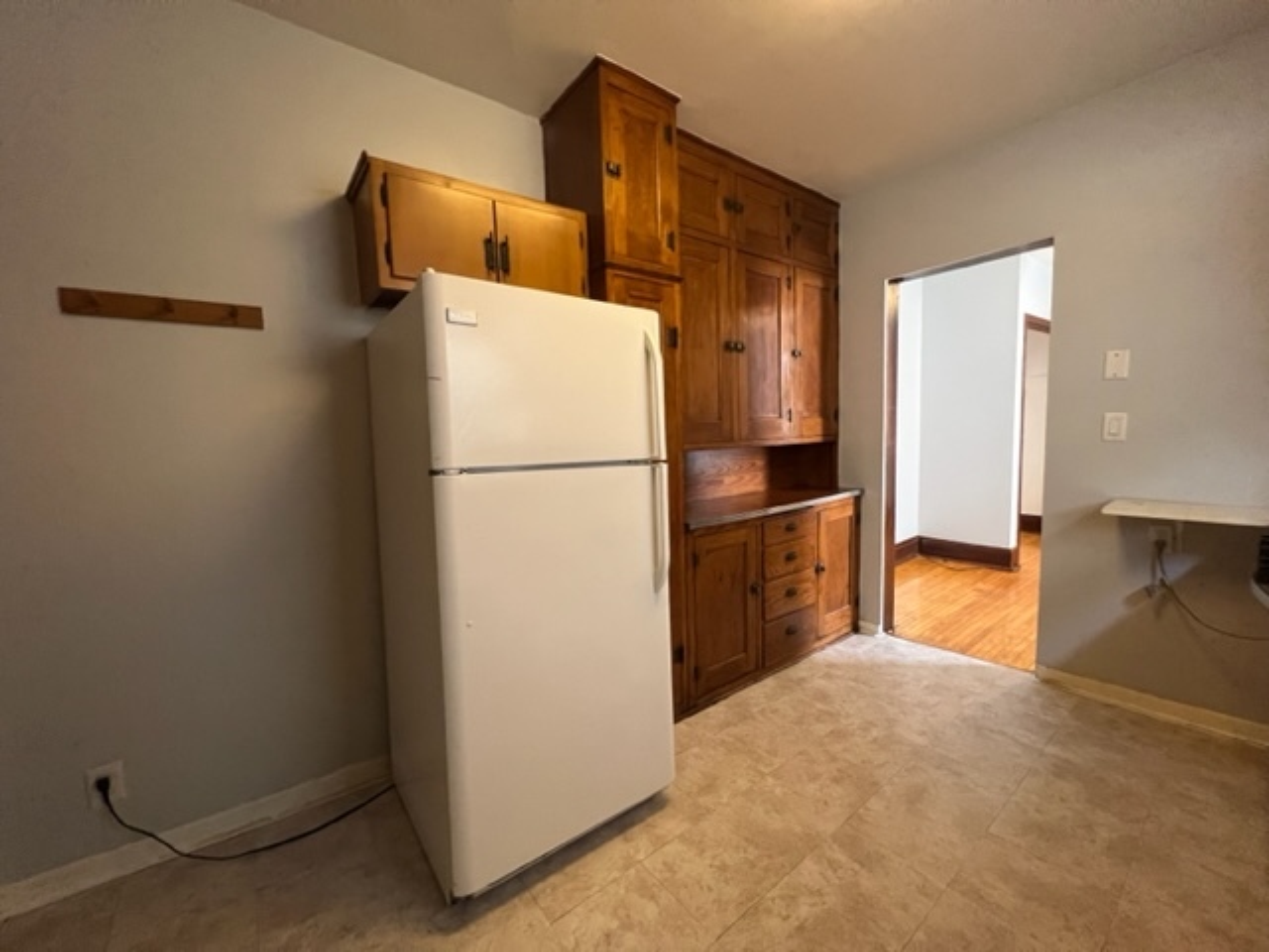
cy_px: 476
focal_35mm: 13
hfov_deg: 106.2
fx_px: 477
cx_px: 634
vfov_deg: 89.9
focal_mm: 1.57
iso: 640
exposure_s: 1/60
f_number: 1.8
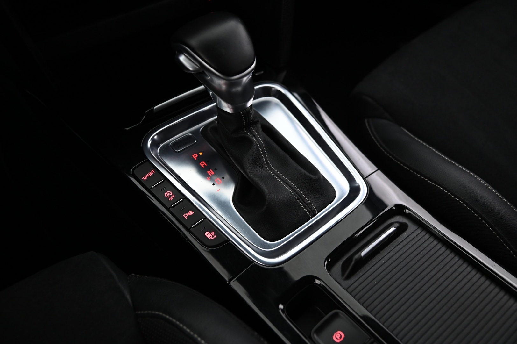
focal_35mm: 38
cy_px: 172
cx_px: 258
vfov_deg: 35.0
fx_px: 545
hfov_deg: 50.7
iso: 2000
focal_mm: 38
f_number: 4
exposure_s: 1/20
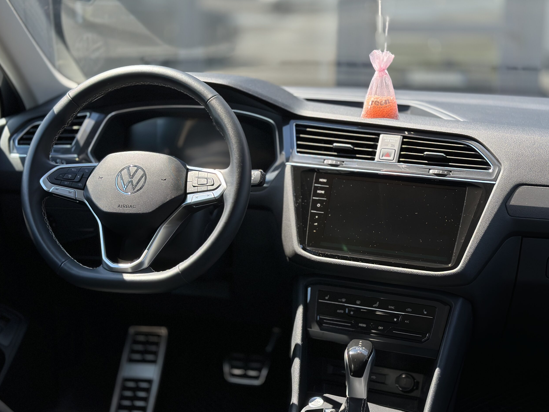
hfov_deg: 38.9
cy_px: 205
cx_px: 278
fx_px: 777
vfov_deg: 29.7
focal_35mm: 49
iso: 80
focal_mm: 6.86
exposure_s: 1/919
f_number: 1.78
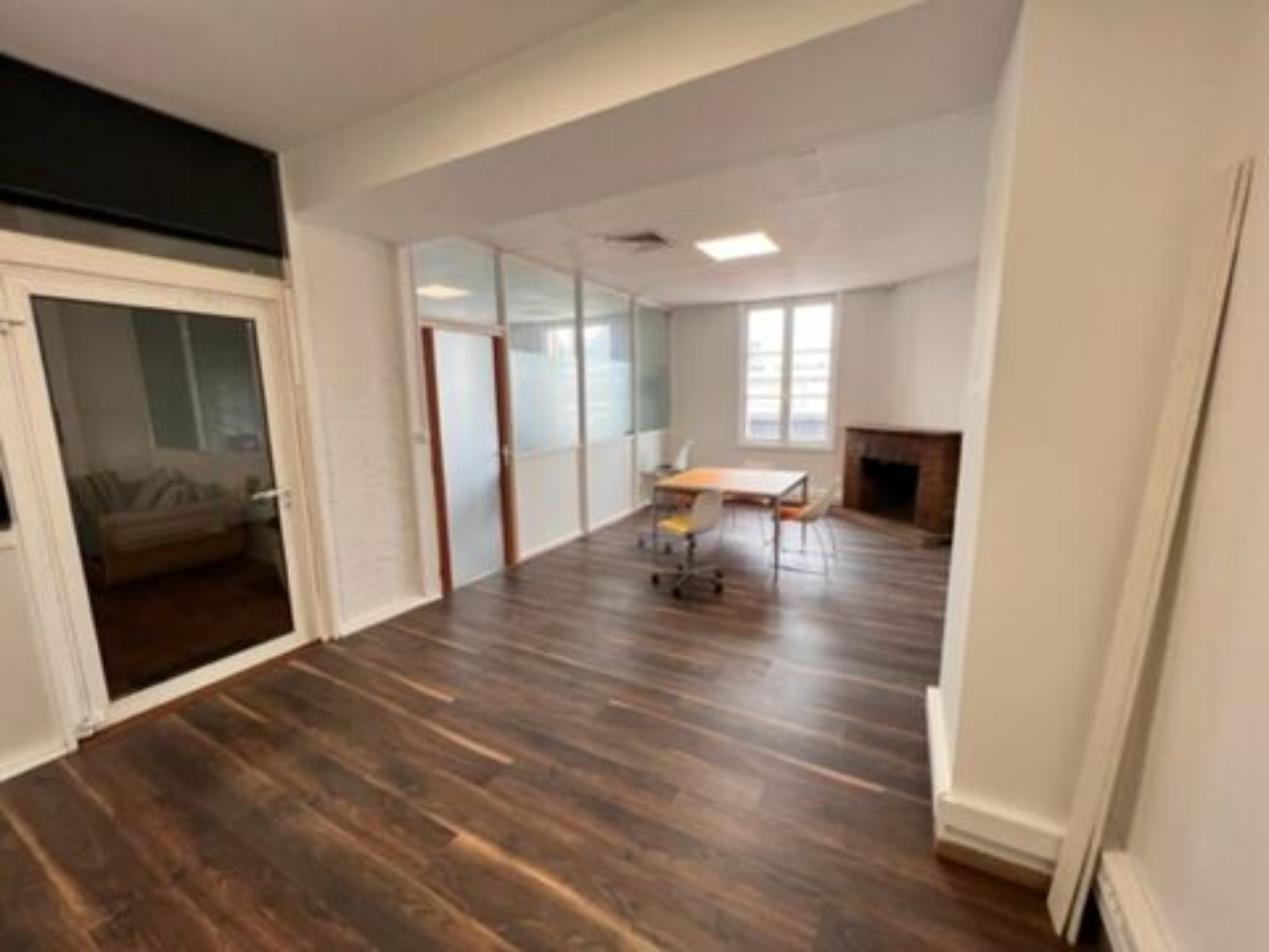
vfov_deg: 89.9
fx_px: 477
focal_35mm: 13
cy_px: 476
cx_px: 634
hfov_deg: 106.2
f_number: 1.8
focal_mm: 1.57
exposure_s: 1/99
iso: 64
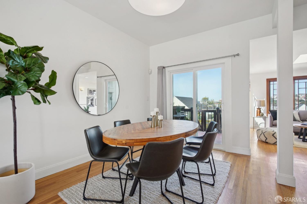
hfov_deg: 93.3
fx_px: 145
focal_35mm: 17
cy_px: 102
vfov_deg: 70.4
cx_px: 154
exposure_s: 1/30
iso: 400
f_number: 8
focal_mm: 17
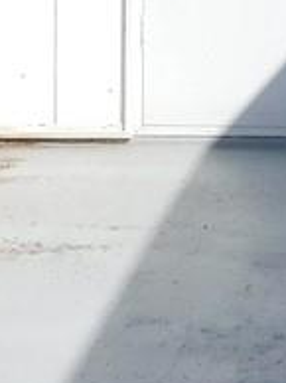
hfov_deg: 7.4
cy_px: -111
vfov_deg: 10.2
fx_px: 2098
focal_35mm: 190
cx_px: 611
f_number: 6
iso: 125
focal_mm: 4
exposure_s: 1/640
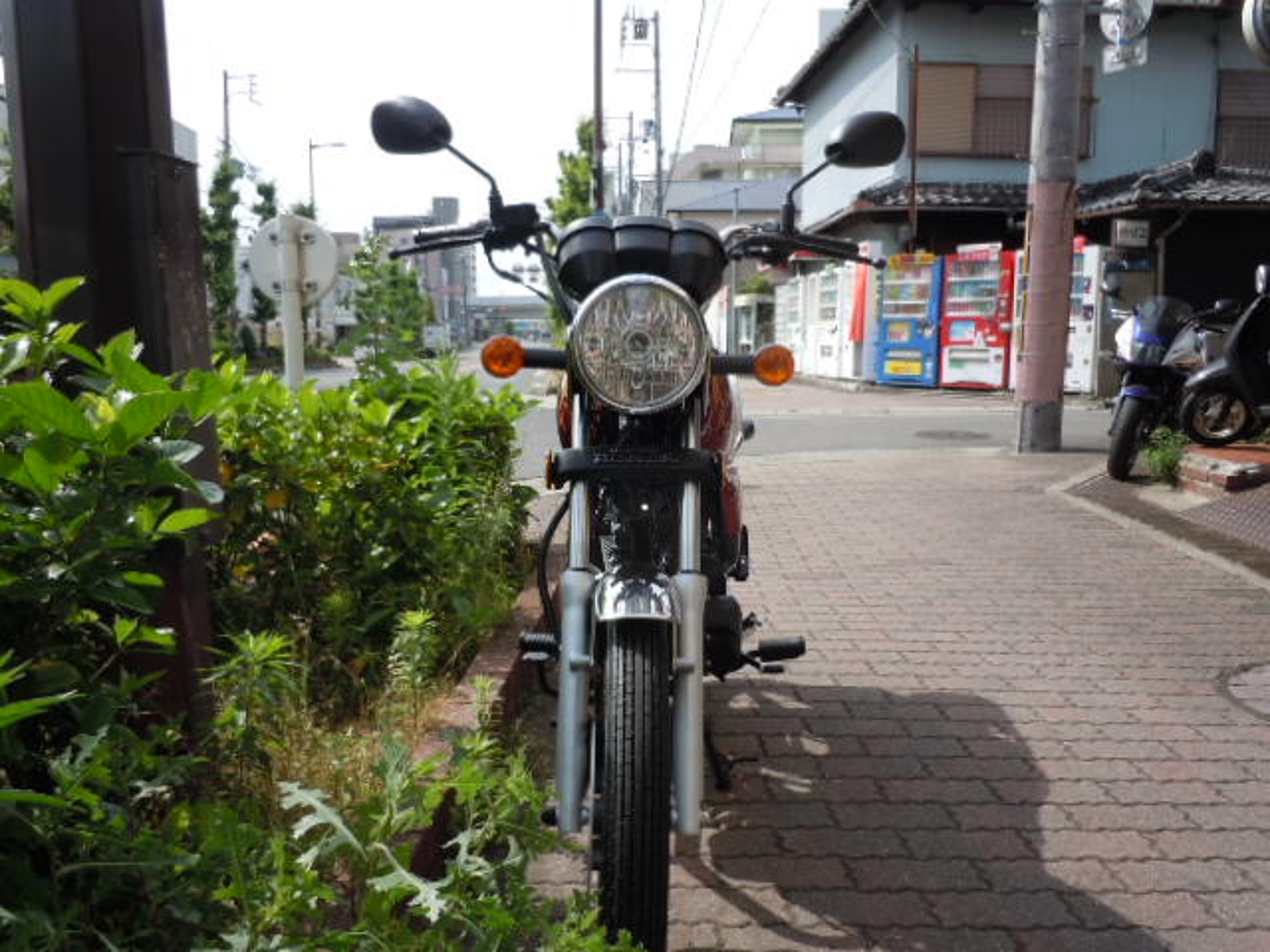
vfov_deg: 49.7
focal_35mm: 28
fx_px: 1027
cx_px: 635
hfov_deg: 63.4
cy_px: 476
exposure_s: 1/400
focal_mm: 5
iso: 100
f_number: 3.7
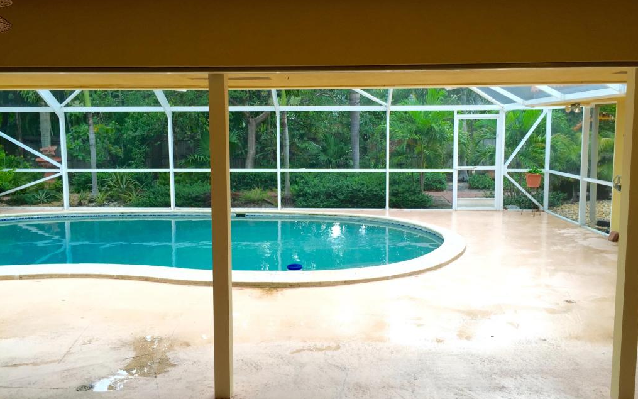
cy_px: 185
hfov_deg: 61.2
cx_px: 320
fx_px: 539
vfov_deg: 40.6
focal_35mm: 31
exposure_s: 1/60
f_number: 2.2
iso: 32
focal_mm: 4.15
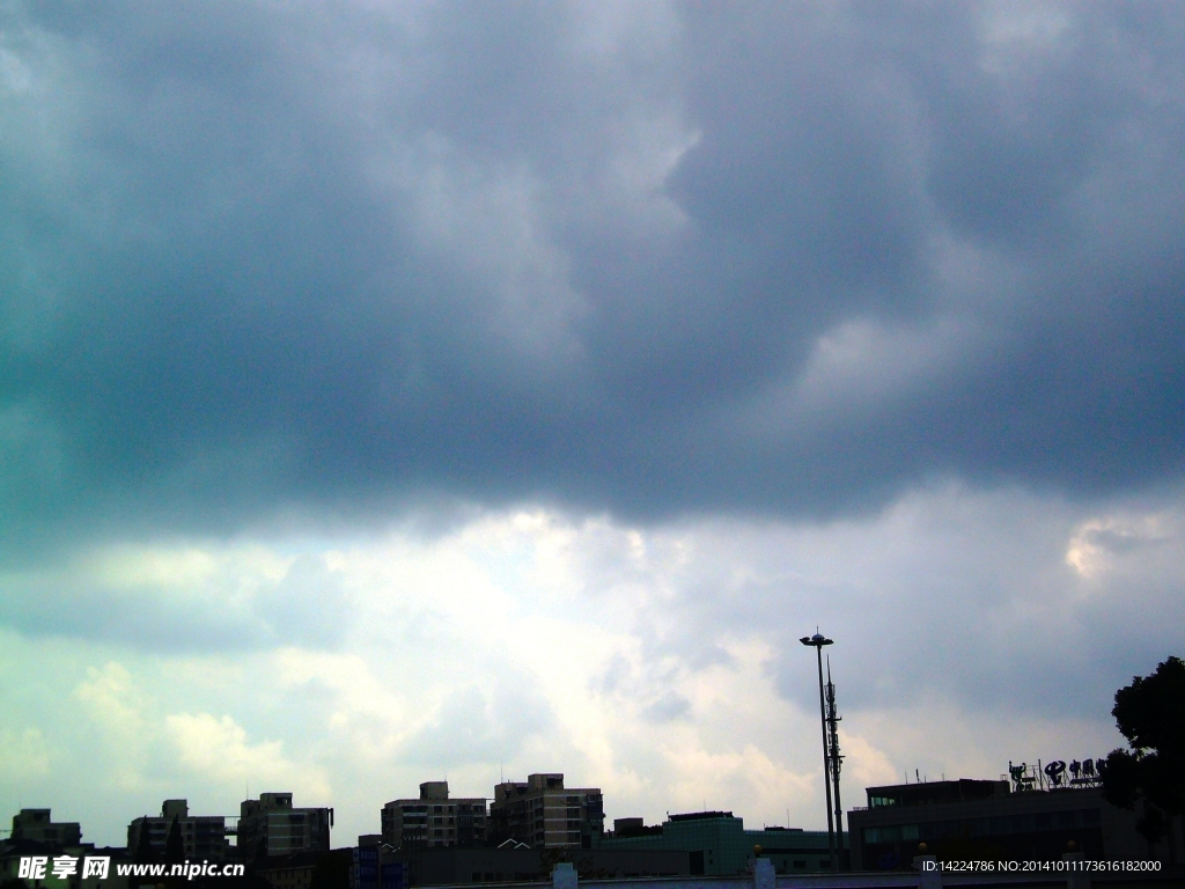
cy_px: 444
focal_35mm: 58
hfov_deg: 33.2
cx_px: 592
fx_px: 1985
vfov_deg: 25.2
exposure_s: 1/320
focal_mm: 9.6
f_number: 8
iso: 80
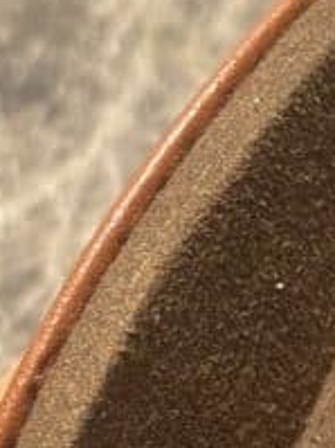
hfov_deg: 9.9
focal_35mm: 134
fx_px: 1731
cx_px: 776
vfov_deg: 14.7
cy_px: 311
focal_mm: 4.25
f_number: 1.8
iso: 100
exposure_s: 1/50
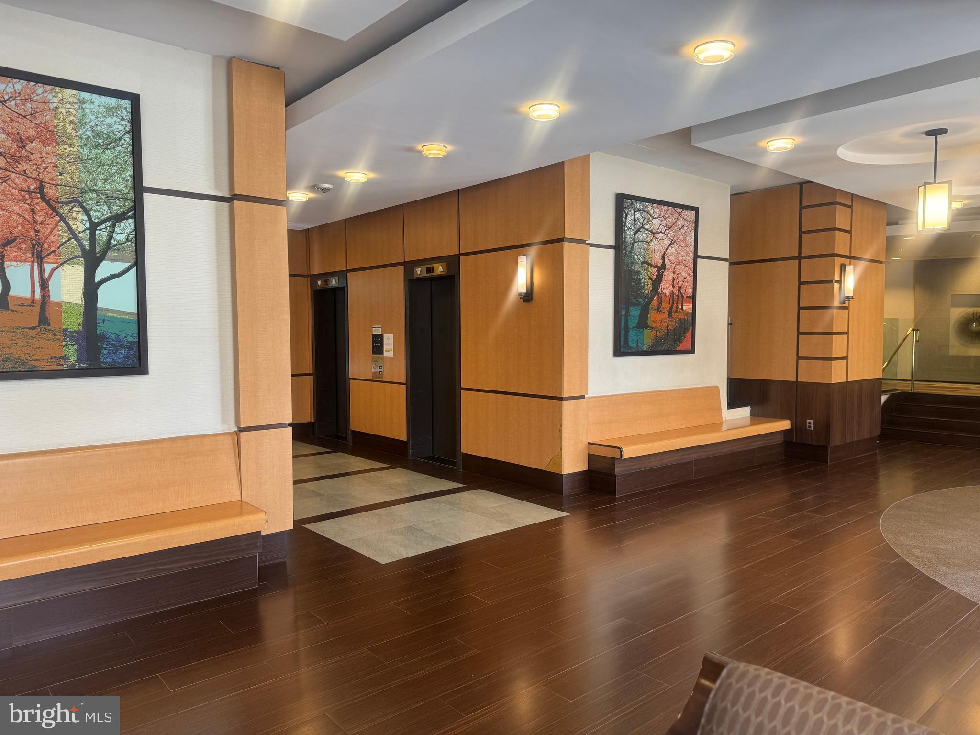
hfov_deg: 71.6
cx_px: 490
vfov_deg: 56.8
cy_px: 368
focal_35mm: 24
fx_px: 679
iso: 125
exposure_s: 1/60
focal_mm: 6.76
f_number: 1.78
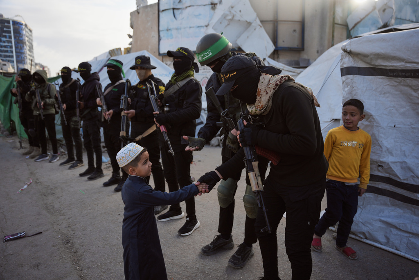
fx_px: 279
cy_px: 140
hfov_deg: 73.7
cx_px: 210
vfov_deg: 53.1
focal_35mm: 24
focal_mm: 24
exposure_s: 1/1250
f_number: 2.8
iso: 200
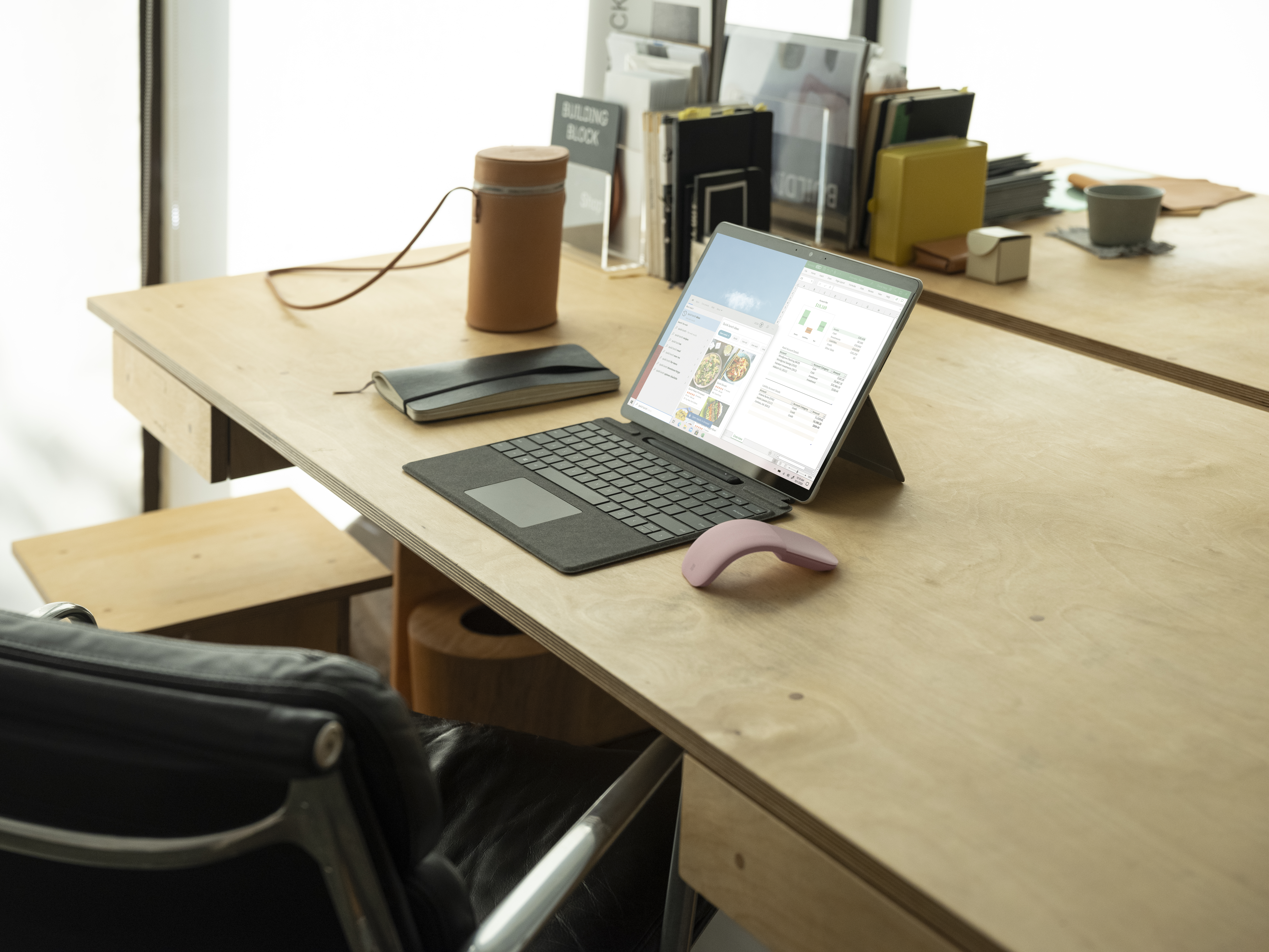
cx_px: 634
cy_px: 476
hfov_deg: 37.5
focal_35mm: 51
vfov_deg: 28.6
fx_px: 1870
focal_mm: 64
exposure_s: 1/320
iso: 1250
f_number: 5
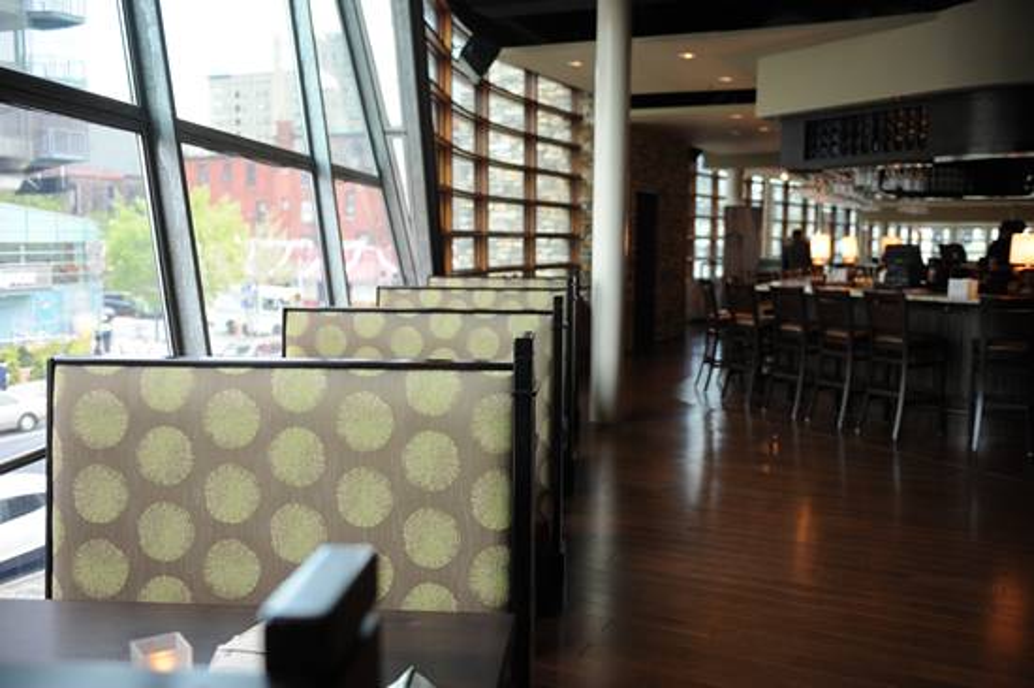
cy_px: 344
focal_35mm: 35
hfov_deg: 54.5
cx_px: 517
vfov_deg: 37.8
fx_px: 1005
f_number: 2.8
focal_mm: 35
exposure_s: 1/200
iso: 1250
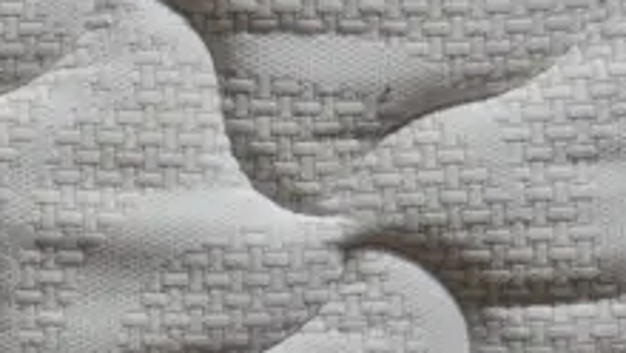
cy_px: 260
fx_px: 2358
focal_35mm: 142
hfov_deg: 13.3
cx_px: -561
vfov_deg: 8.5
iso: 200
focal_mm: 14
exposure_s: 1/100
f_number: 3.5
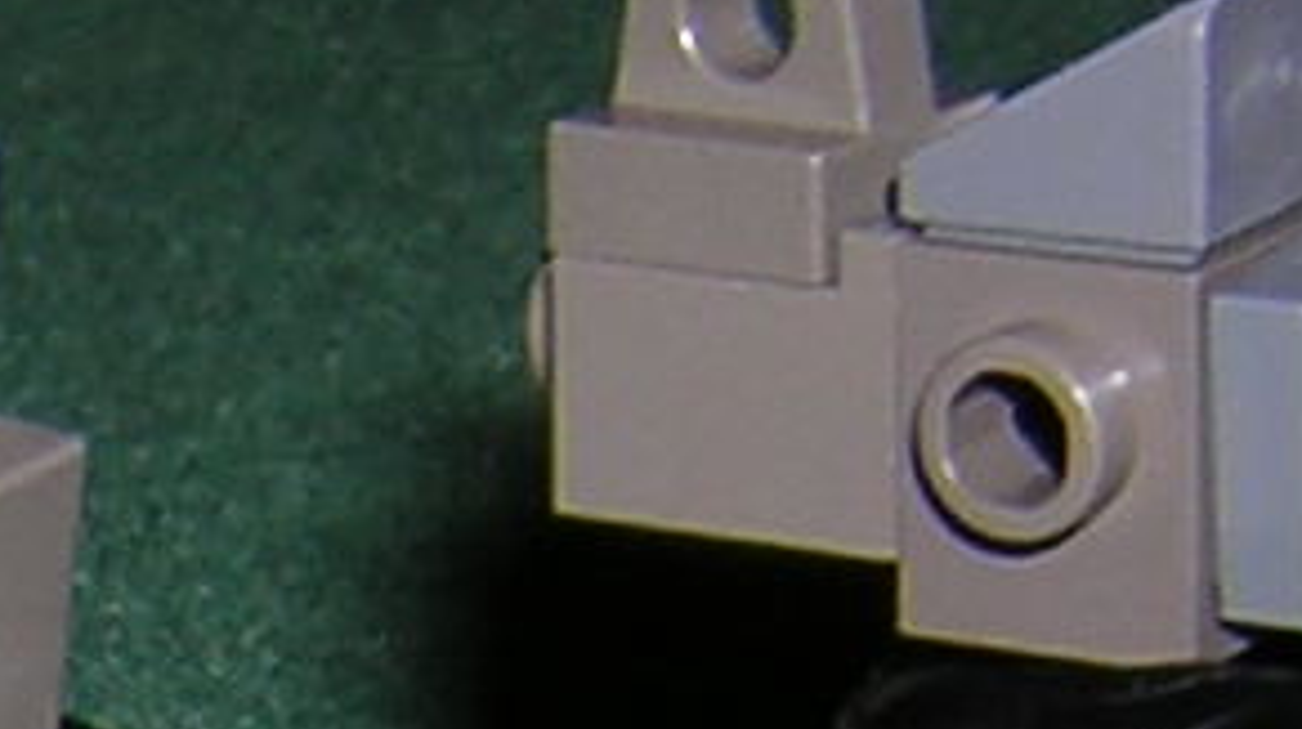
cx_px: -872
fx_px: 7450
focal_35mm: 216
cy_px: 1552
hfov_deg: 9.6
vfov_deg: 5.5
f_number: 5.2
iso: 100
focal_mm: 4.7
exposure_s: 1/60.1
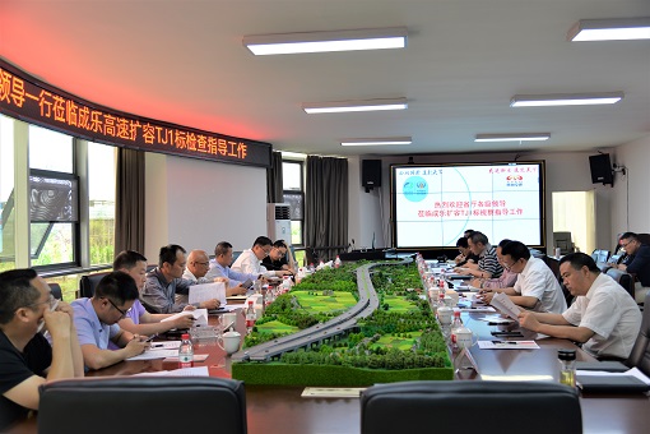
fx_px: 632
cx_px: 325
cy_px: 217
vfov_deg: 37.9
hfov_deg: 54.4
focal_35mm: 35
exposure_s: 1/80
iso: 400
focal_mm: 35
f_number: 4.5
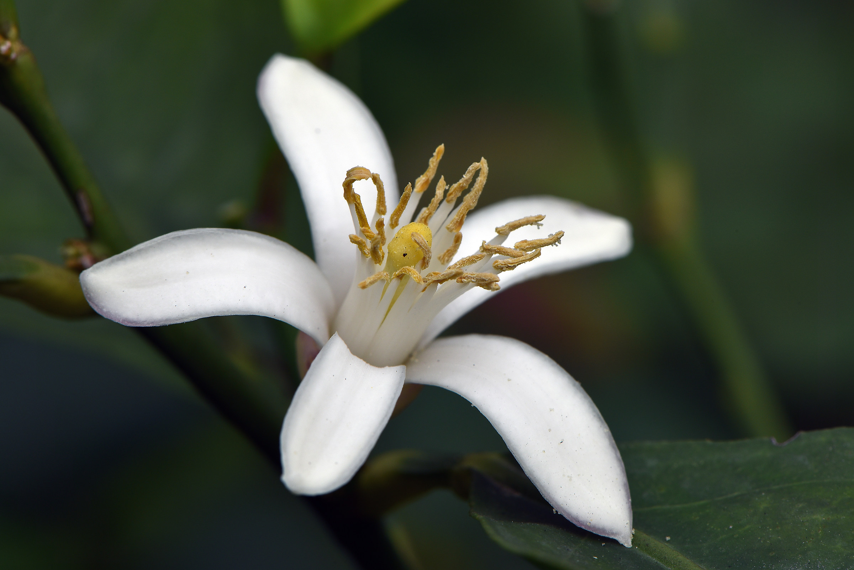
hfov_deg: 19.4
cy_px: 285
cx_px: 427
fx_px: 2492
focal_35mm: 105
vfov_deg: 13.1
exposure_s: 1/80
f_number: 16
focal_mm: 105
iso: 160
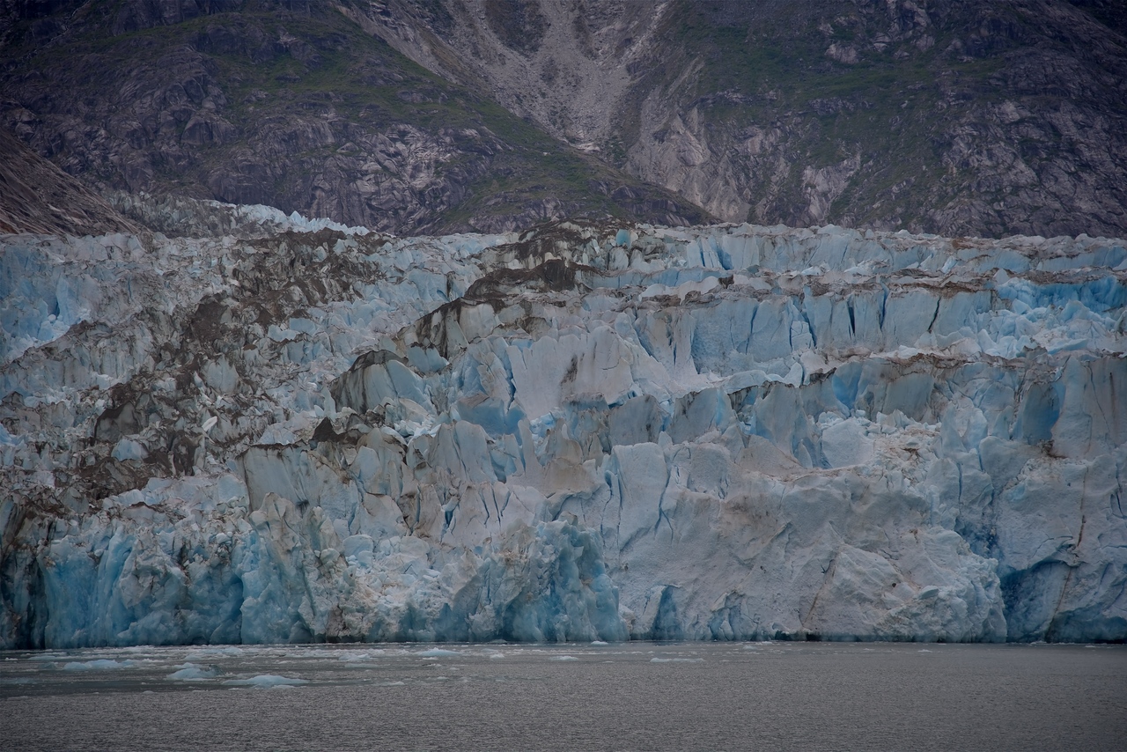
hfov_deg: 17.1
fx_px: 3757
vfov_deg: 11.4
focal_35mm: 120
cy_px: 376
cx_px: 564
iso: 100
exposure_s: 1/250
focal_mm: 120
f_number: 5
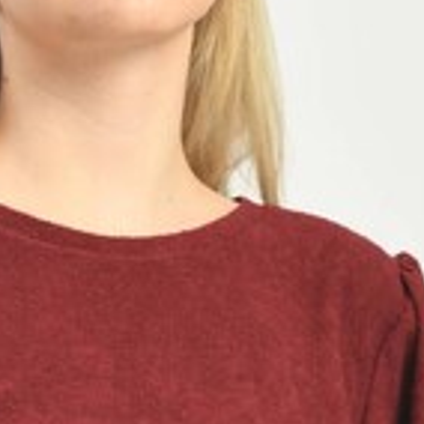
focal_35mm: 896
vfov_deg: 2.0
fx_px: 12417
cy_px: 594
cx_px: 93
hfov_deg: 2.0
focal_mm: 200
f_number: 6.3
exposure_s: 1/160
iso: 100
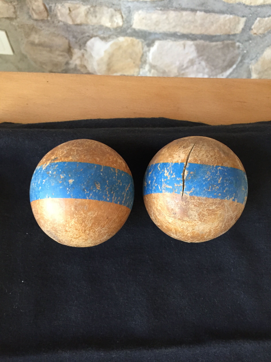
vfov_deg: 61.7
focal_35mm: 29
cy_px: 181
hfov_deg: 48.2
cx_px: 136
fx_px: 303
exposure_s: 1/33
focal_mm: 4.15
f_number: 2.2
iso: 250
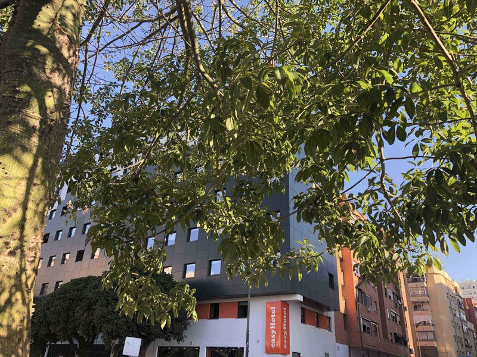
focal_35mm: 28
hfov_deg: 63.4
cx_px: 238
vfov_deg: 49.7
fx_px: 386
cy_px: 178
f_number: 1.8
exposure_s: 1/333
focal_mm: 3.99
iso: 20
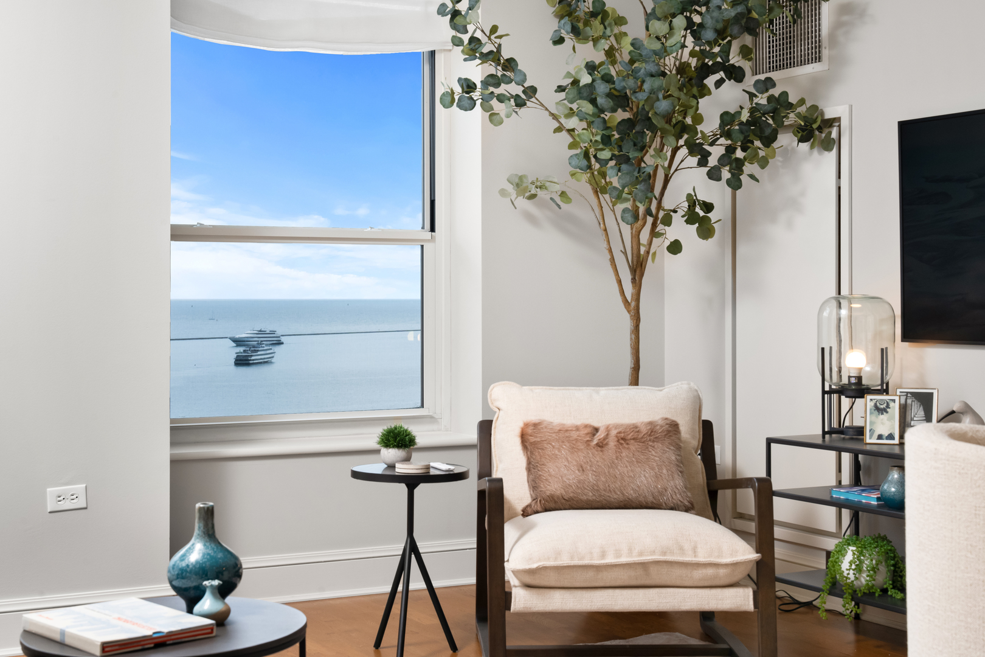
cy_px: 328
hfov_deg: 37.5
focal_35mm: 53
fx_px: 1450
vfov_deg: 25.5
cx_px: 492
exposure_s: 1/125
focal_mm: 53
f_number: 11
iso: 400
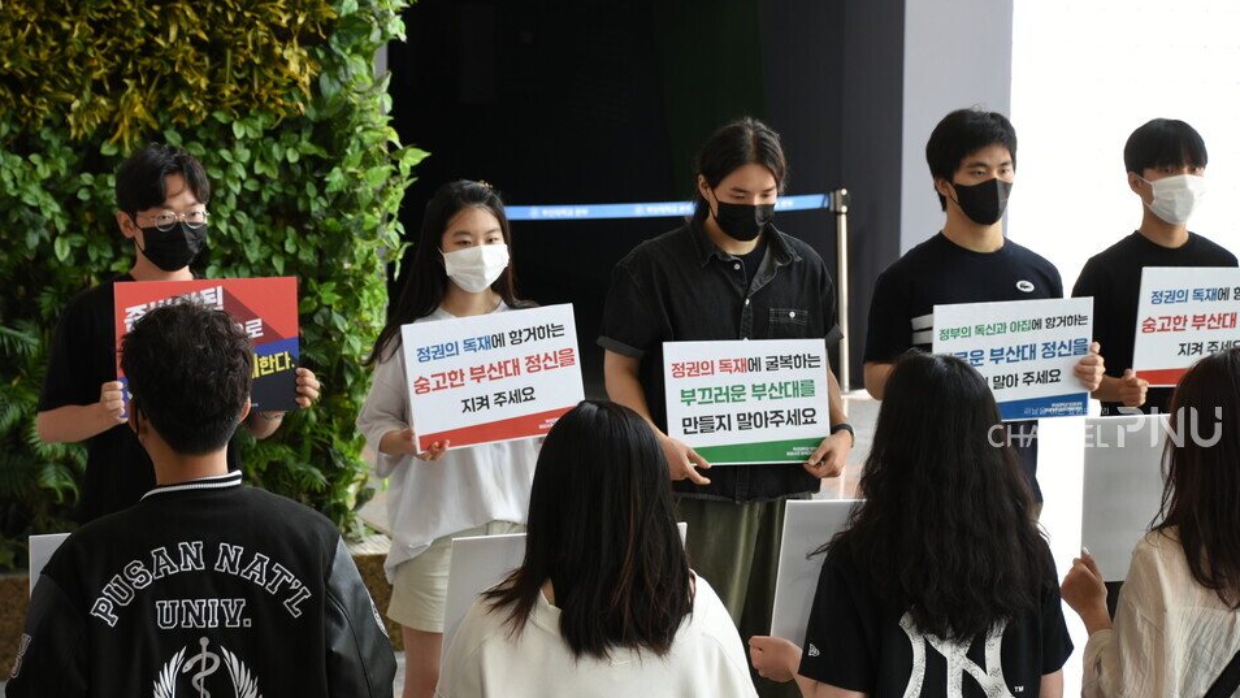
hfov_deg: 18.1
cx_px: 617
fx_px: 3898
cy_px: 408
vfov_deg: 10.2
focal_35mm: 119
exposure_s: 1/40
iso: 640
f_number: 5
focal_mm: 75
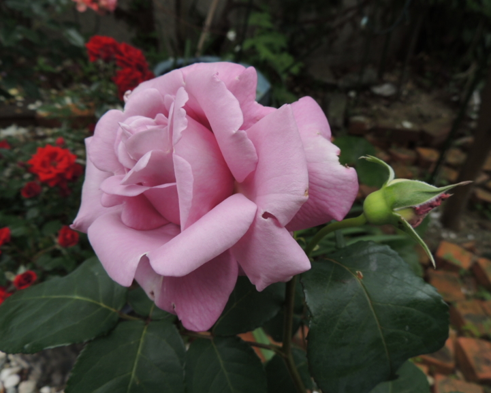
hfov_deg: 66.0
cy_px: 192
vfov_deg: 54.9
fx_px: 378
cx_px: 261
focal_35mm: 26
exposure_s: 1/500
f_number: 3
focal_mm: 4.3
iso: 100
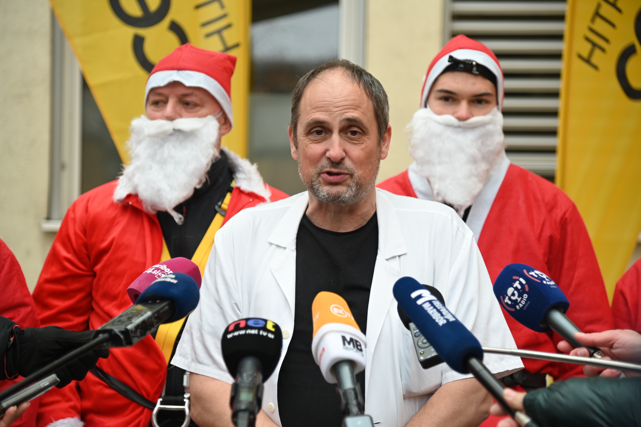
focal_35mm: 86
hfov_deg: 23.7
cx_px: 320
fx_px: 1530
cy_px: 214
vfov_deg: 15.9
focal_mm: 86
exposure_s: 1/125
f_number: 4
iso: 400
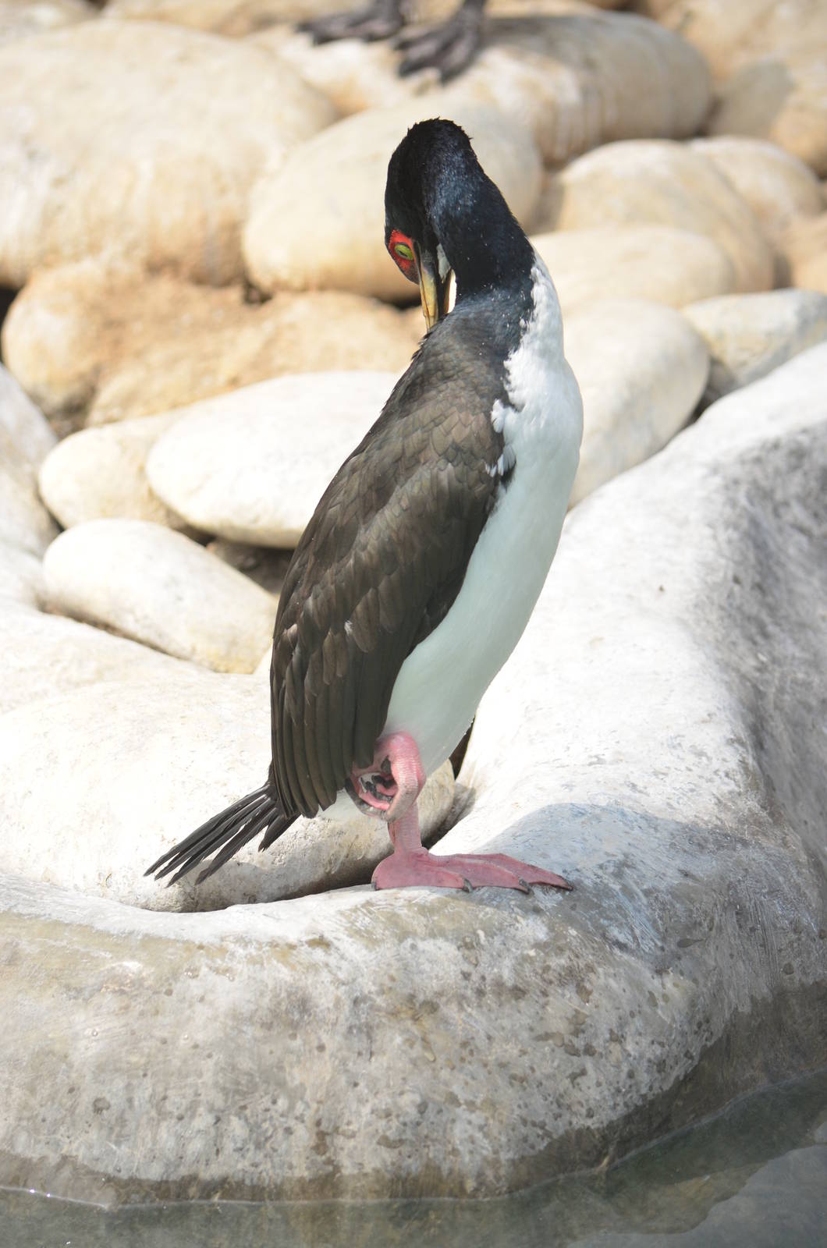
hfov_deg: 5.5
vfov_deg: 8.3
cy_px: 624
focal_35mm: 248
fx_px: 8565
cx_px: 414
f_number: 5
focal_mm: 165
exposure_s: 1/4000
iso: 500
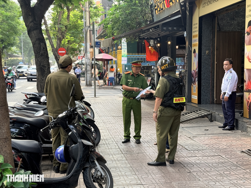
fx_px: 348
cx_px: 126
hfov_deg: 39.7
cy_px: 94
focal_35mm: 48
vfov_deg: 30.3
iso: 64
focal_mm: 6.76
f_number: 1.78
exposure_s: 1/195
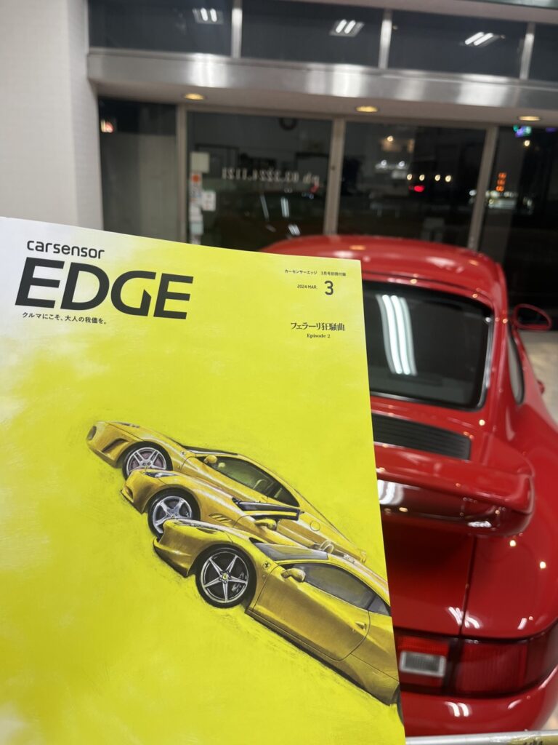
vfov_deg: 67.3
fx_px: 559
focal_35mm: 26
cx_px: 279
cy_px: 372
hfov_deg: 53.1
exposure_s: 1/100
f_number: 1.6
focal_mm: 5.1
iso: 100
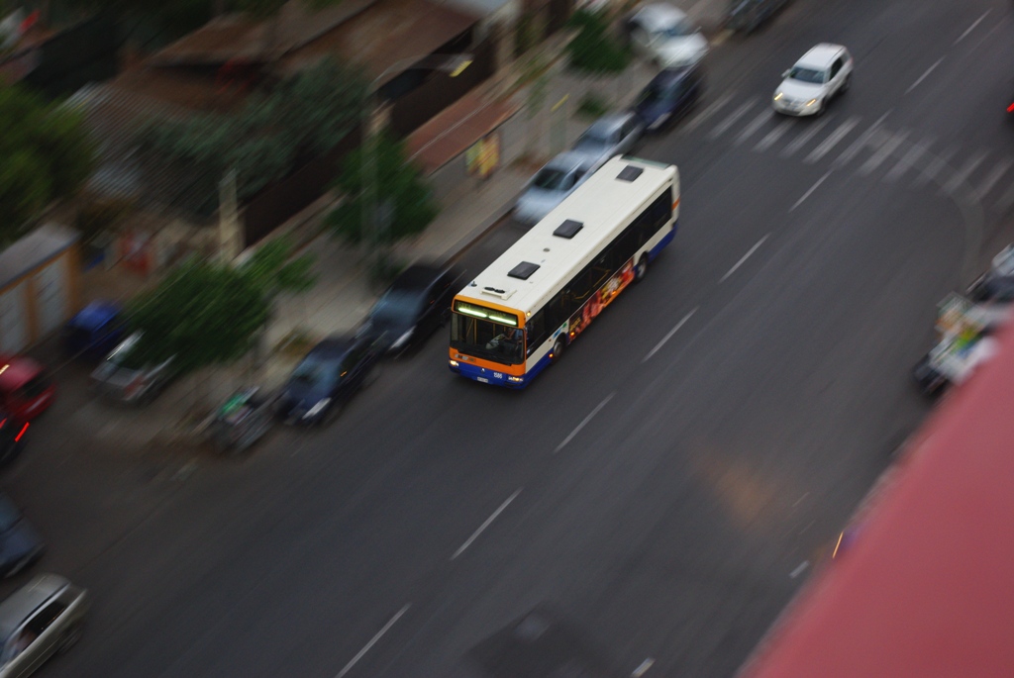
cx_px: 507
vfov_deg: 16.7
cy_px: 339
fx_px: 2312
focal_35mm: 82
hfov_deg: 24.7
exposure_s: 1/10
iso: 400
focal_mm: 55
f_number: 5.6
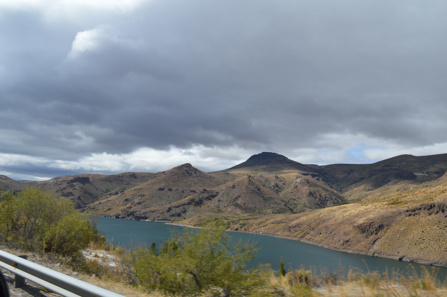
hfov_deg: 62.0
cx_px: 224
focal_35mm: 30
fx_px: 372
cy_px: 148
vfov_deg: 43.5
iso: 100
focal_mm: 20
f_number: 9
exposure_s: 1/320
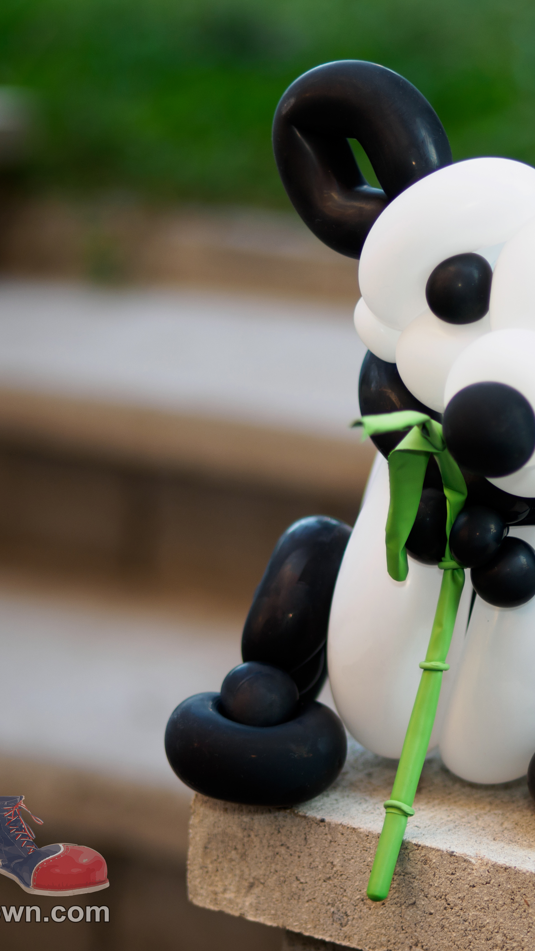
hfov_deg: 9.7
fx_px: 3152
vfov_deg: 17.2
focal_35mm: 125
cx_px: 437
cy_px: 476
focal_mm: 43
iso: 100
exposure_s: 1/180
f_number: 1.7
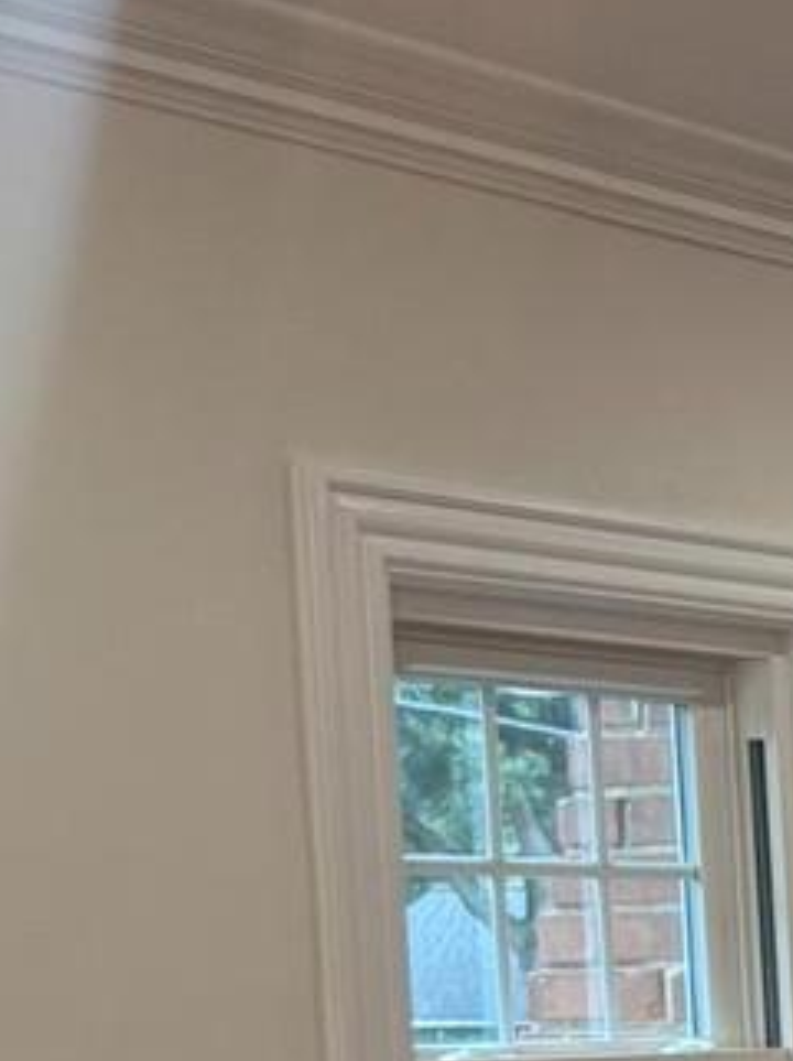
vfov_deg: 16.3
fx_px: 3520
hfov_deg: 11.1
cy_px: 1339
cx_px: 1794
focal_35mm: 115
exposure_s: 1/143
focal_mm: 6.76
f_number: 1.78
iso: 100
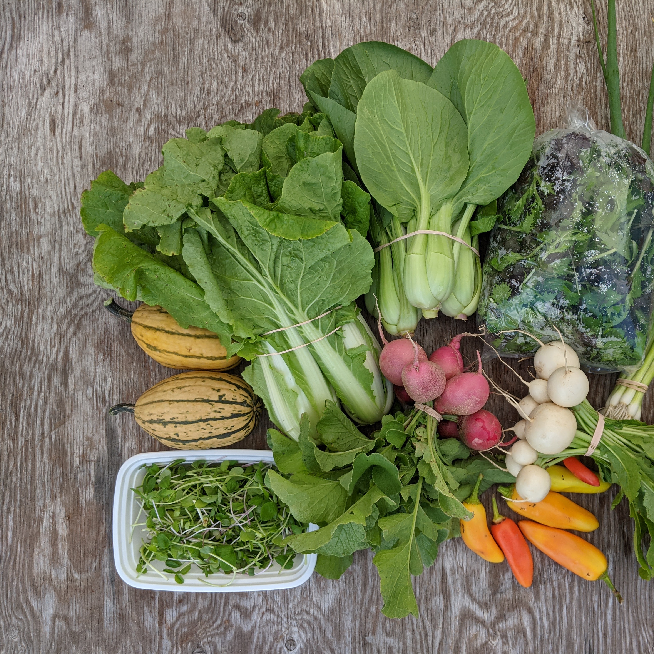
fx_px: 684
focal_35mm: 32
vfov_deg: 51.1
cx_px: 433
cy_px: 327
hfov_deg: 50.2
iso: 44
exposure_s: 1/1232
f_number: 1.8
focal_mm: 4.44
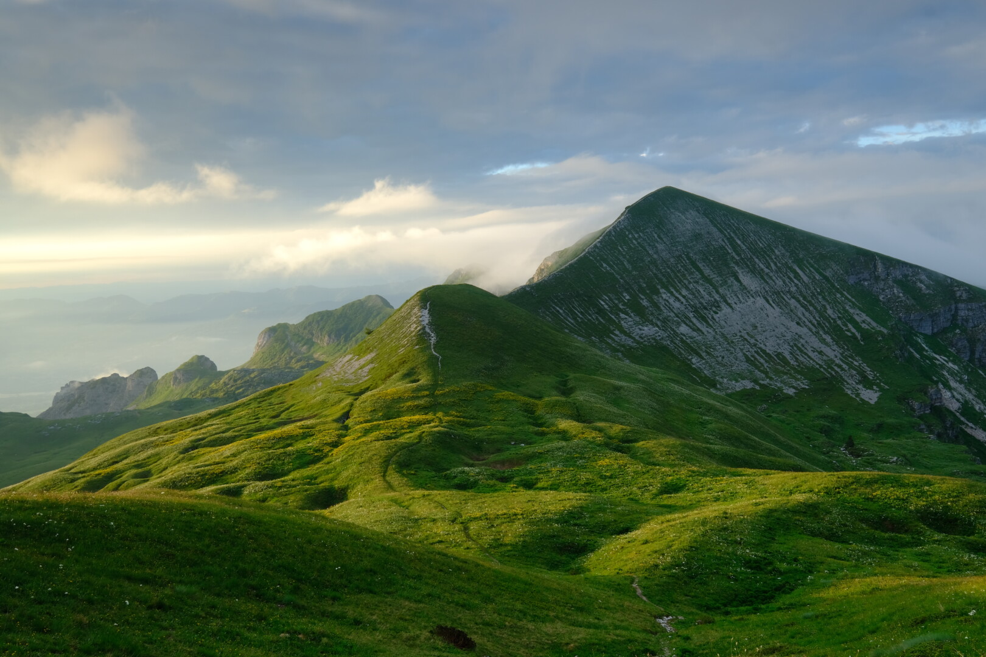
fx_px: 849
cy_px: 328
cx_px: 493
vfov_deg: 42.3
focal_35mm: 31
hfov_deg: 60.3
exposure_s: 1/6
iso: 80
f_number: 11
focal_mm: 20.9
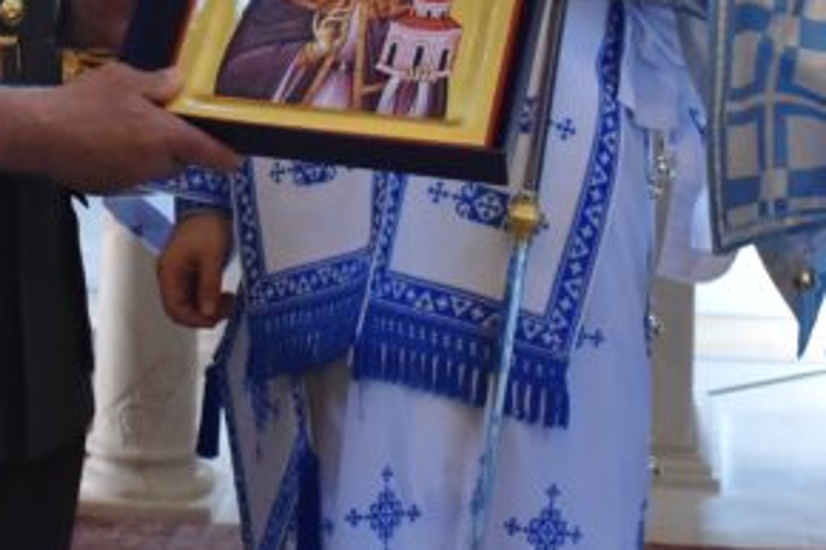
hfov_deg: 13.3
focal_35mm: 154
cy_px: -306
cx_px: 279
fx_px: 3526
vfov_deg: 8.7
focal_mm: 29
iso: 900
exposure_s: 1/60
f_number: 4.2
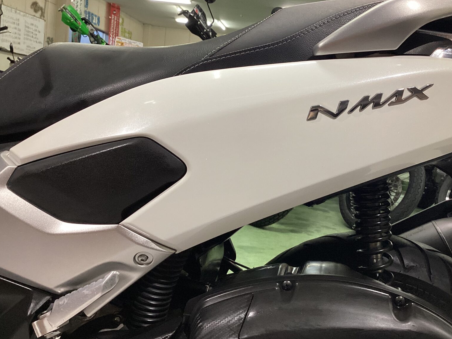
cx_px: 278
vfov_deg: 36.8
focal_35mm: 39
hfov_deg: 47.5
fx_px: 509
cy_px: 170
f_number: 2.4
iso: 100
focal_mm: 3.3
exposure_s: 1/60
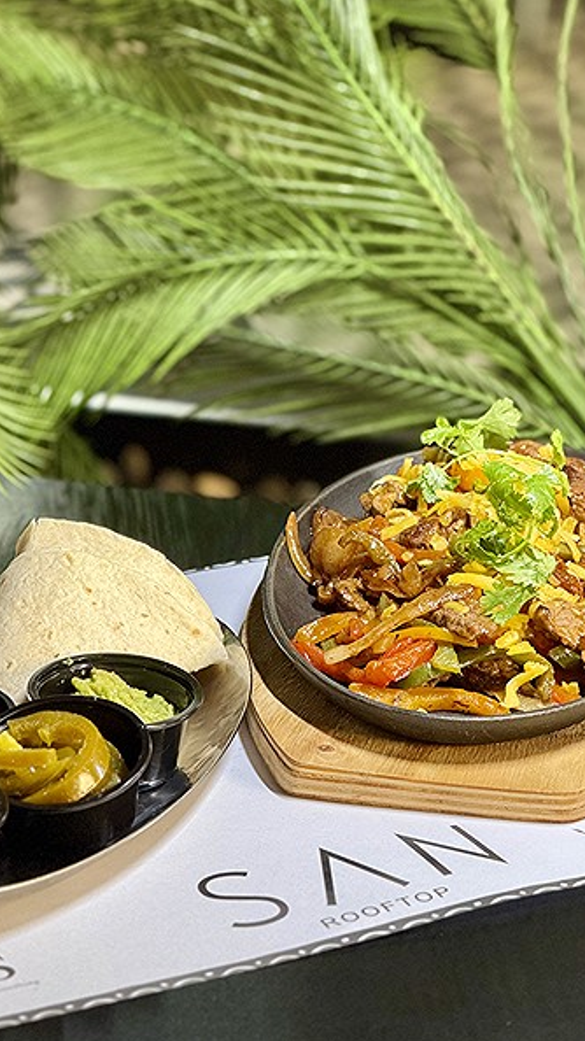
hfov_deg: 9.2
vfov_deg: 16.3
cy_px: 524
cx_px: 214
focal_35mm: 132
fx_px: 3641
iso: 500
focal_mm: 15.66
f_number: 2.8
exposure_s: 1/50
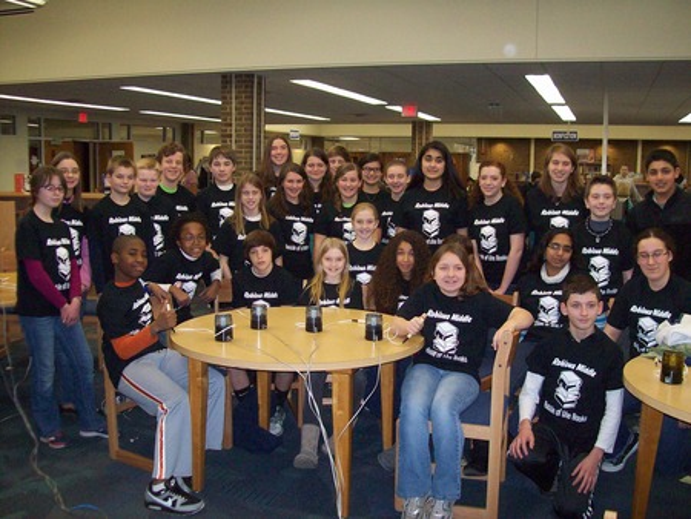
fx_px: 719
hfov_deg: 51.3
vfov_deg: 39.7
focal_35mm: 36
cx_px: 346
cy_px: 260
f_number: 2.7
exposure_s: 1/64
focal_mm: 6
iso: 200
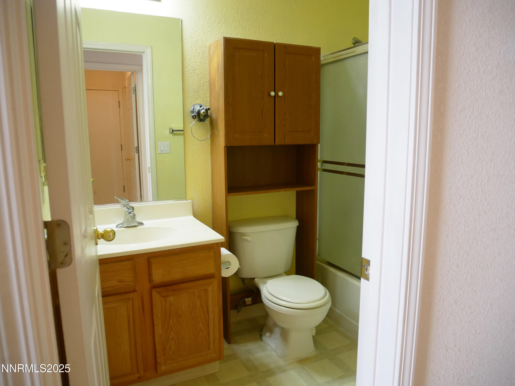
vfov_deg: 56.8
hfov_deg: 71.6
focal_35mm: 24
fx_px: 357
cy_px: 193
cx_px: 258
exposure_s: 1/60
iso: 640
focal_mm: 12
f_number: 3.5
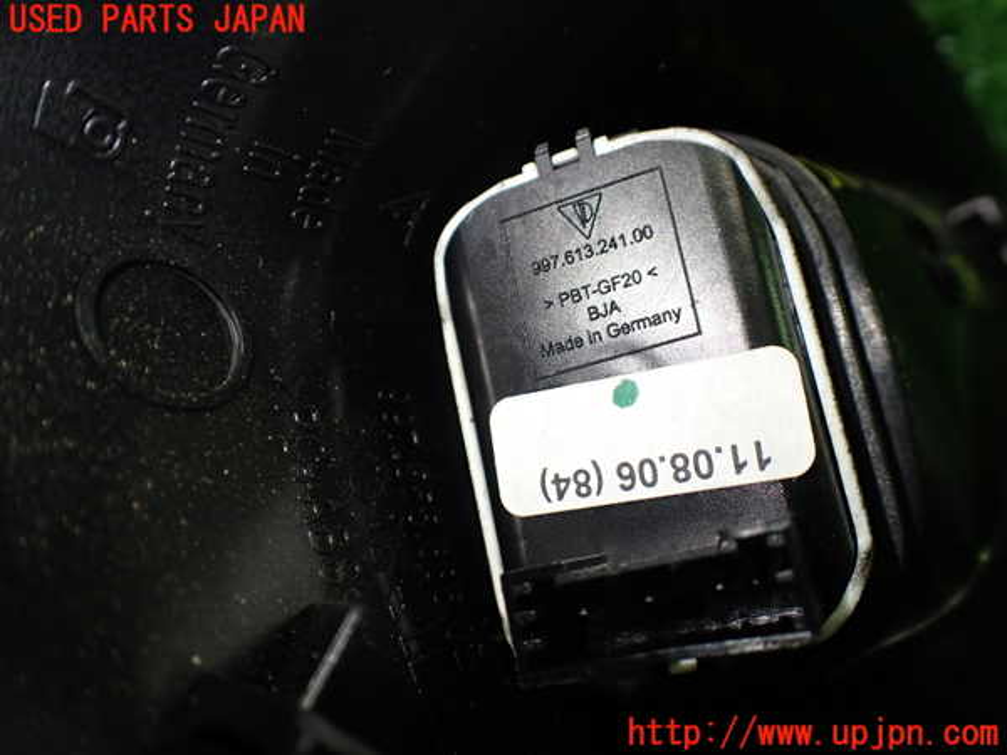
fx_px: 873
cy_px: 378
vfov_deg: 46.8
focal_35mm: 30
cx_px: 504
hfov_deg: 60.0
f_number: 2.3
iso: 250
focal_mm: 5.4
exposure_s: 1/125
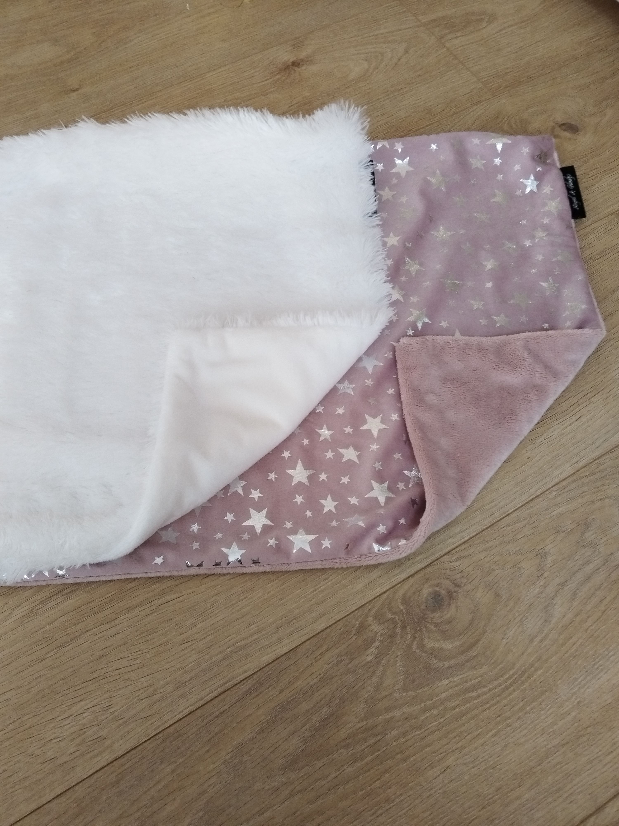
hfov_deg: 53.1
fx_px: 620
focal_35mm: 26
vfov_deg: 67.3
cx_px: 310
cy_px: 413
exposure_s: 1/50
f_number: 1.9
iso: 640
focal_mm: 4.95
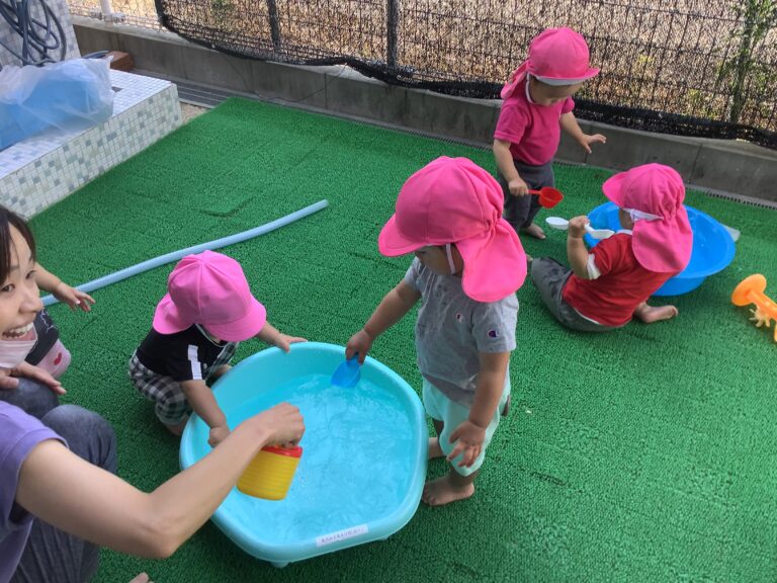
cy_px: 292
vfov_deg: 45.4
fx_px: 696
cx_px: 388
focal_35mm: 31
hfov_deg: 58.4
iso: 32
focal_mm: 3.3
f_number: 2.4
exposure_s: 1/120
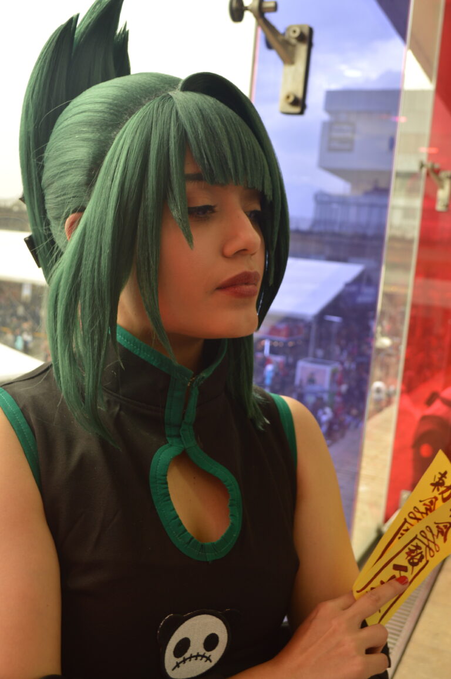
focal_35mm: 36
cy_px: 340
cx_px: 226
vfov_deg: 53.2
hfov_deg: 36.8
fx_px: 678
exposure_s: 1/20
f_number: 5.6
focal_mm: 24
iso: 100
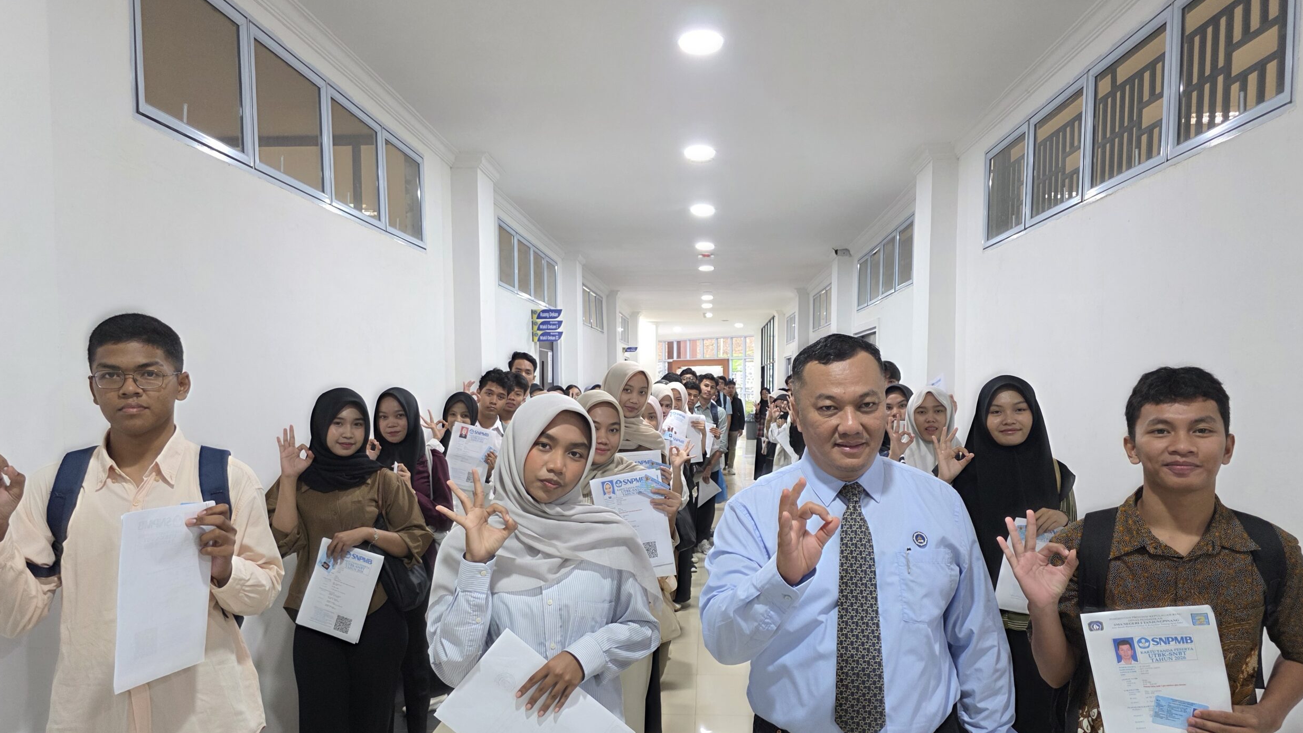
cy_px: 453
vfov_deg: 44.1
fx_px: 898
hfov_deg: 71.9
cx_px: 662
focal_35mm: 26
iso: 320
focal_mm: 6.3
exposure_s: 1/67
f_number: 1.7
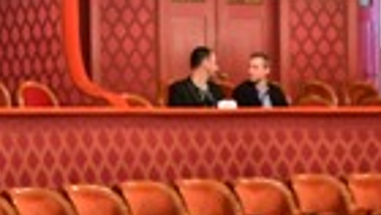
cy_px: 365
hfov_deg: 13.3
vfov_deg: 7.3
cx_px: 237
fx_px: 1638
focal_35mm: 162
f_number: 4.5
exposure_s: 1/13
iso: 1600
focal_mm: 18
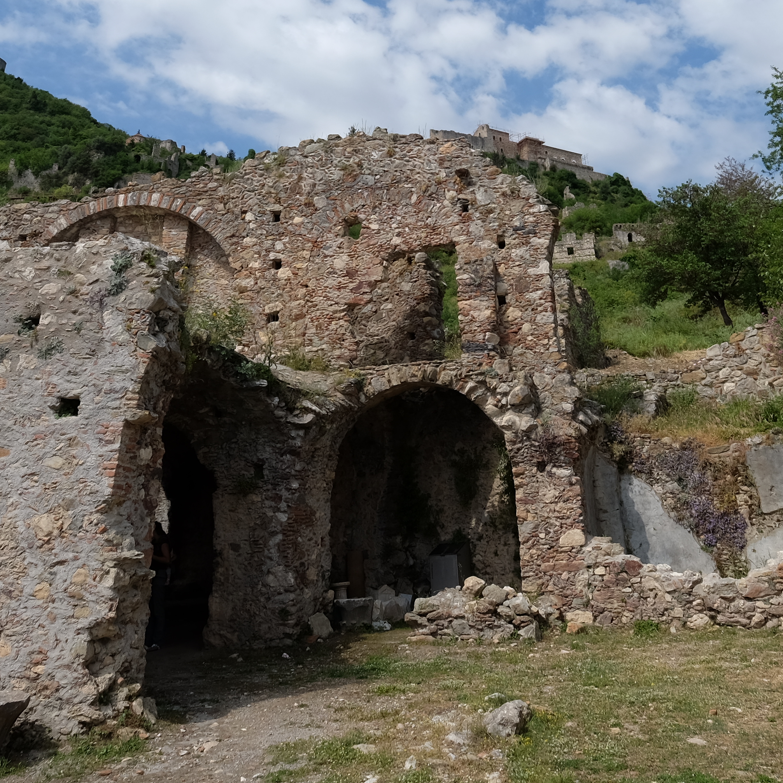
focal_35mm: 31
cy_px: 172
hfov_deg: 52.5
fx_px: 793
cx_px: 426
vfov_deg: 49.8
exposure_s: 1/400
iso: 200
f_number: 9
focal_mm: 10
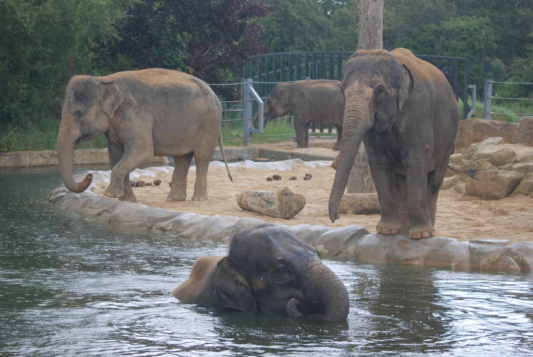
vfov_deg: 12.8
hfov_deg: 19.1
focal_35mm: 107
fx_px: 1586
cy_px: 178
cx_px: 264
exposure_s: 1/200
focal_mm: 70
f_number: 4
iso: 200
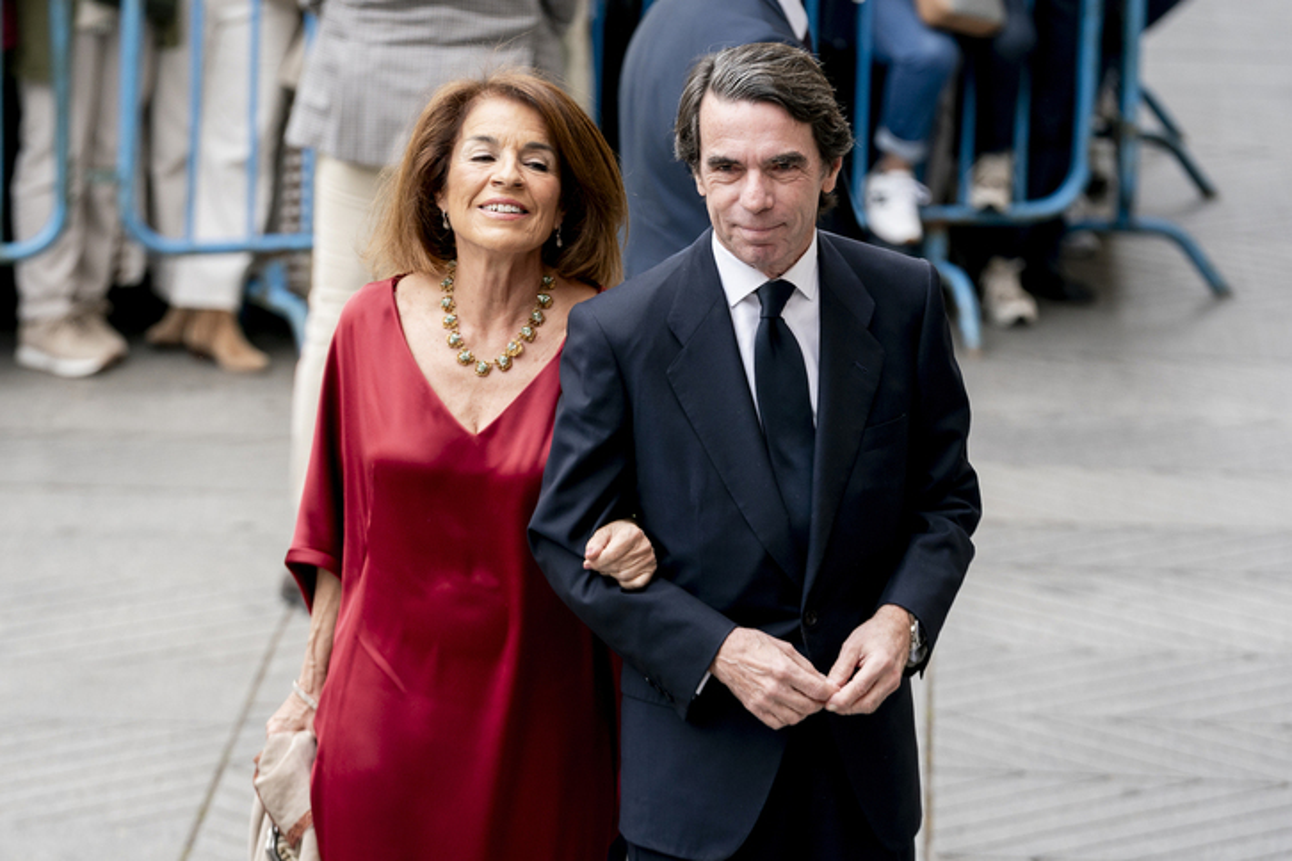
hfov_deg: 13.5
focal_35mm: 152
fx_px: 5455
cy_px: 430
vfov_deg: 9.0
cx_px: 646
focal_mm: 152
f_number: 4
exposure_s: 1/500
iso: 500
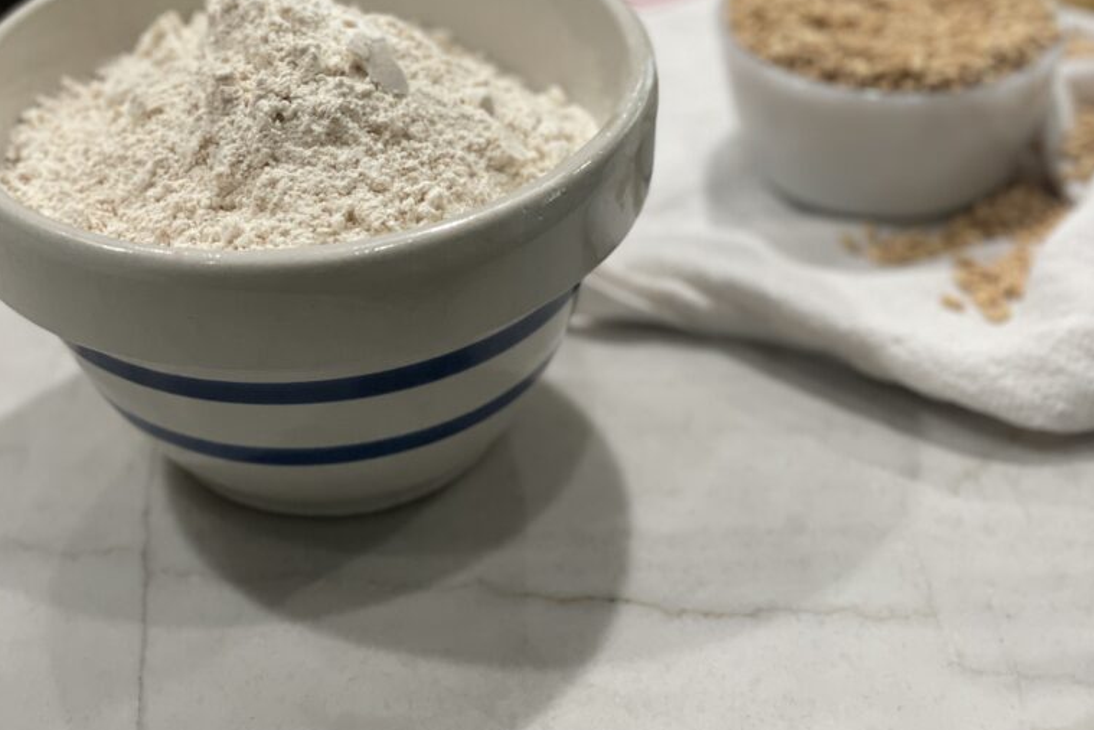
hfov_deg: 27.7
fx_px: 2218
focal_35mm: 73
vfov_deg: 18.5
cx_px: 545
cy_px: 175
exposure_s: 1/60
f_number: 2
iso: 160
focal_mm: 6
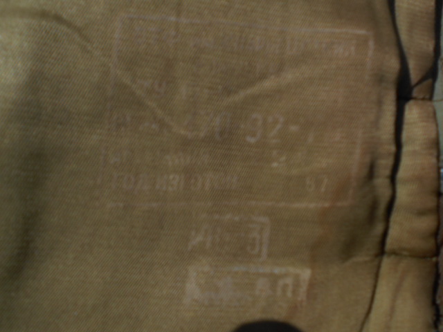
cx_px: 222
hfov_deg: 60.0
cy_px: 166
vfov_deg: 46.8
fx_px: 384
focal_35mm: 30
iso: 80
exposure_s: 1/500
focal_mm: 5.1
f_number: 8.5
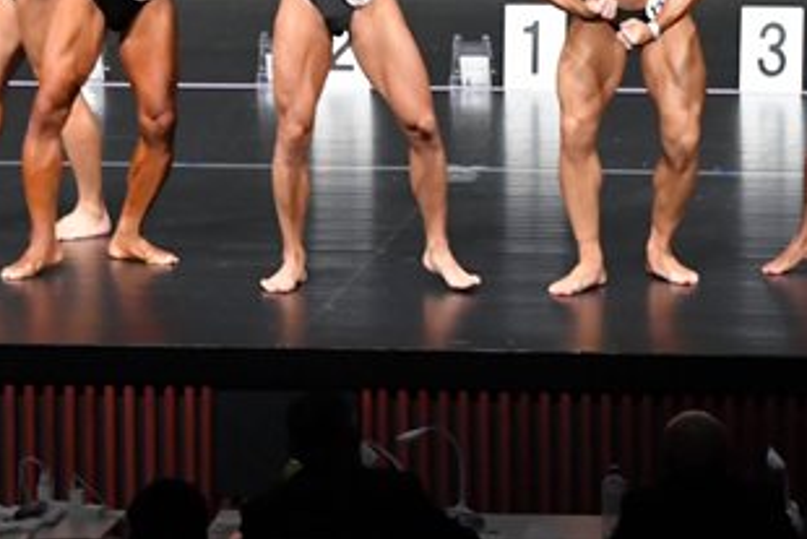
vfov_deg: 3.7
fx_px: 8410
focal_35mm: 375
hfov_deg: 5.5
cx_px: 340
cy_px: -130
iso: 5000
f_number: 5.6
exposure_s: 1/400
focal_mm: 100
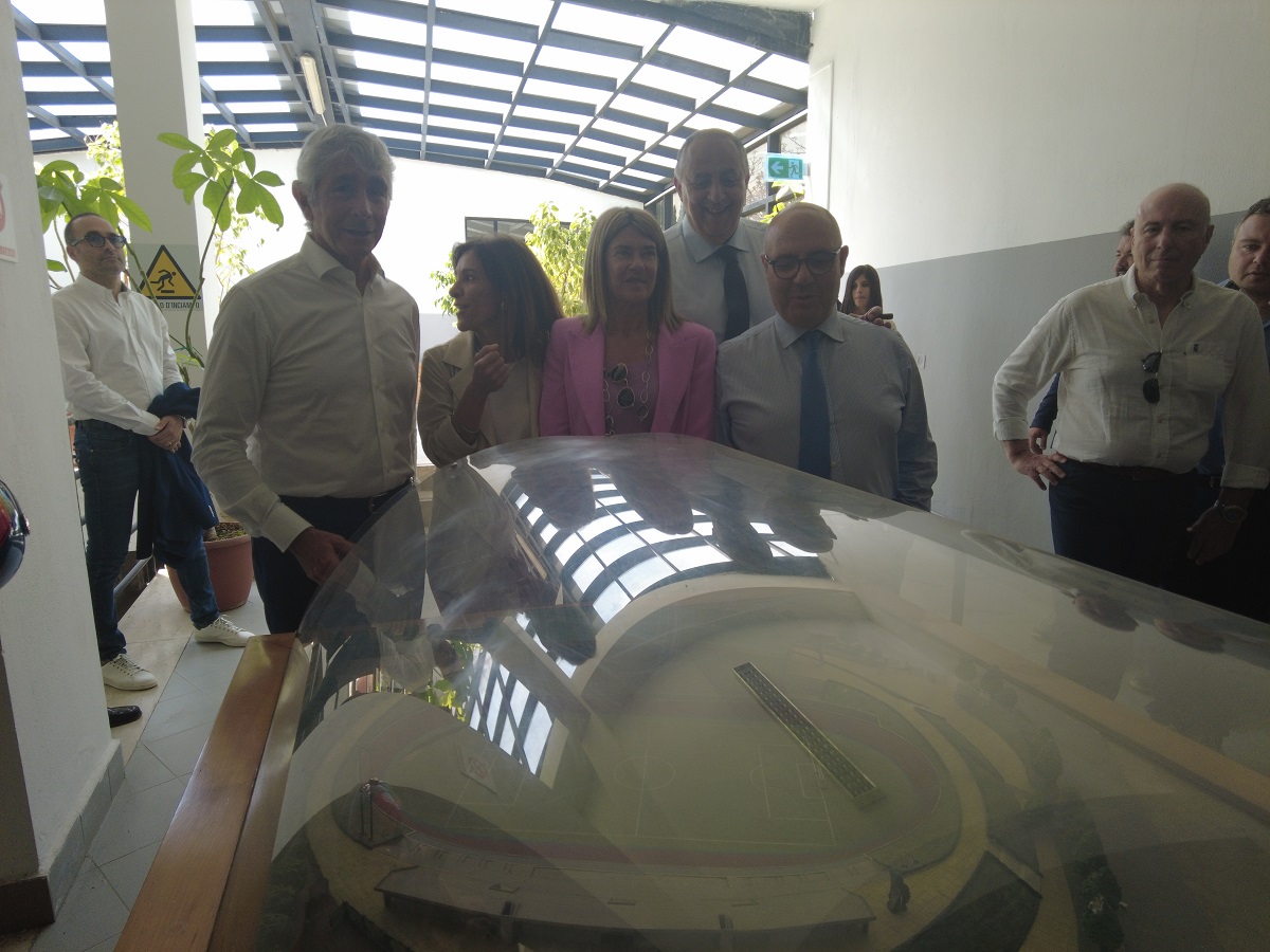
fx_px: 734
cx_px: 635
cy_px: 476
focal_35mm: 20
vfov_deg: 66.0
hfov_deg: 81.7
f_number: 1.8
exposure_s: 1/100
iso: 100
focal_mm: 4.4
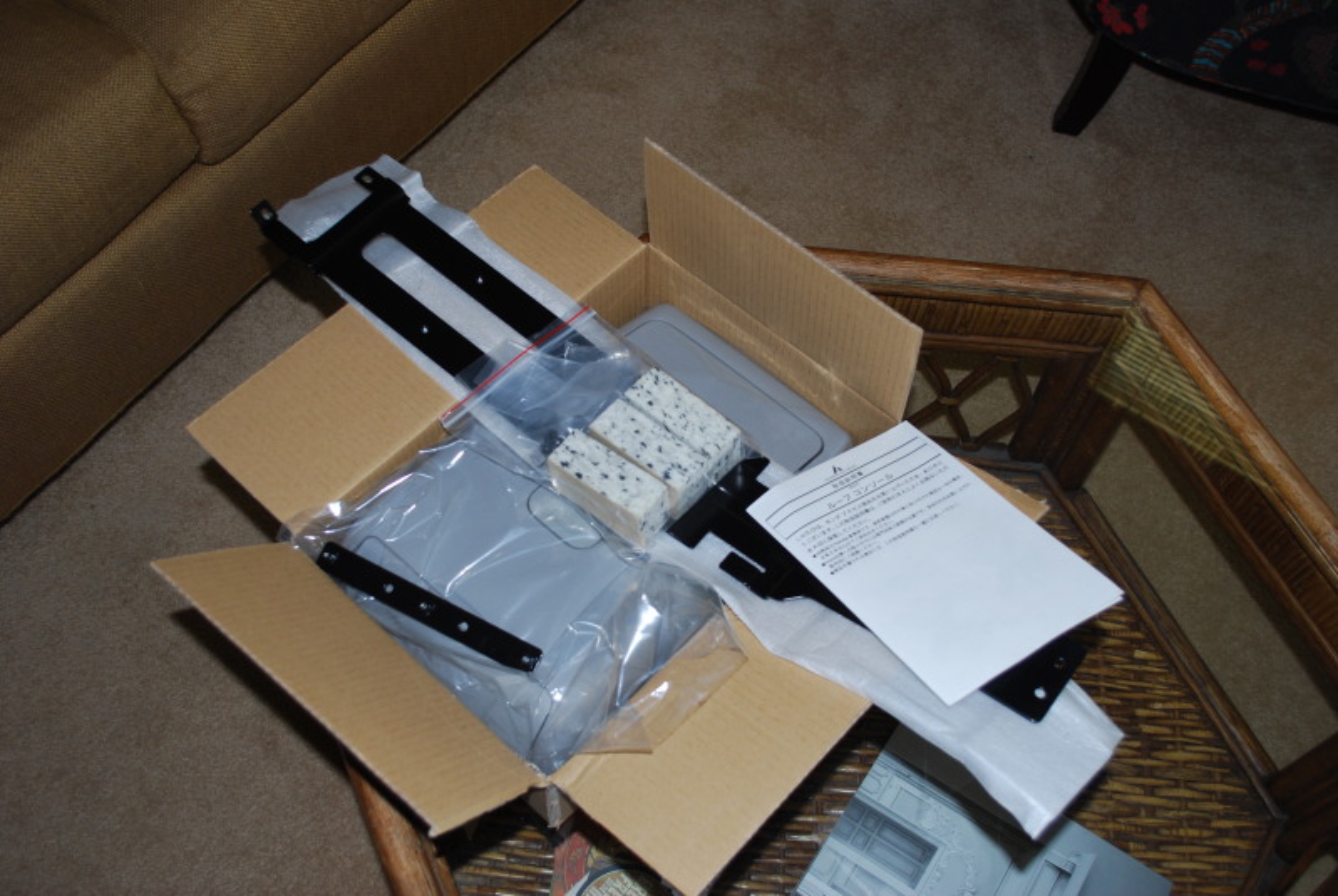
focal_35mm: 36
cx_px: 669
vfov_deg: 37.0
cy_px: 448
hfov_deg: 53.1
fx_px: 1340
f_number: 4.2
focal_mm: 24
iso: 200
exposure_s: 1/60
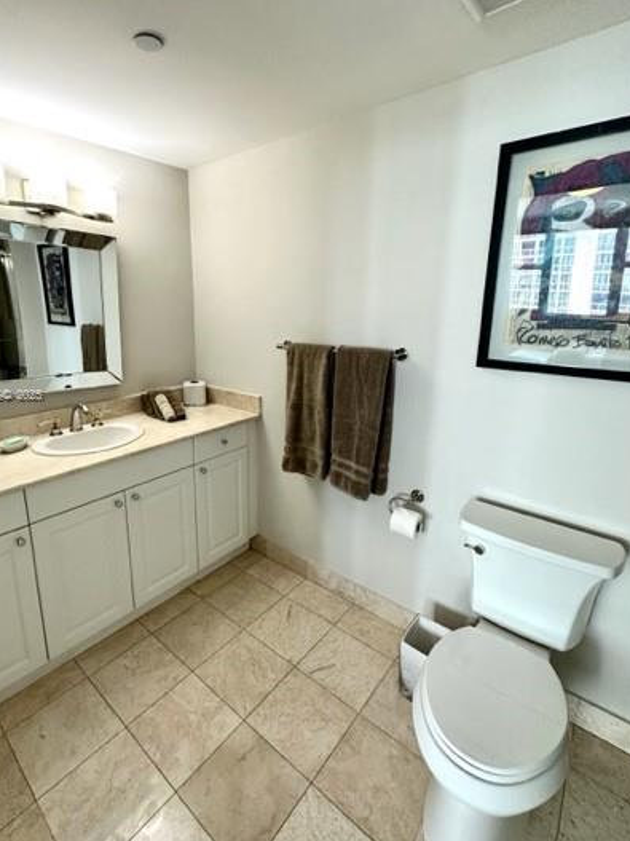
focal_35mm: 17
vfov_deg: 90.9
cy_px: 396
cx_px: 266
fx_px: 413
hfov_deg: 74.2
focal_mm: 2.22
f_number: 2.2
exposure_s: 1/120
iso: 250
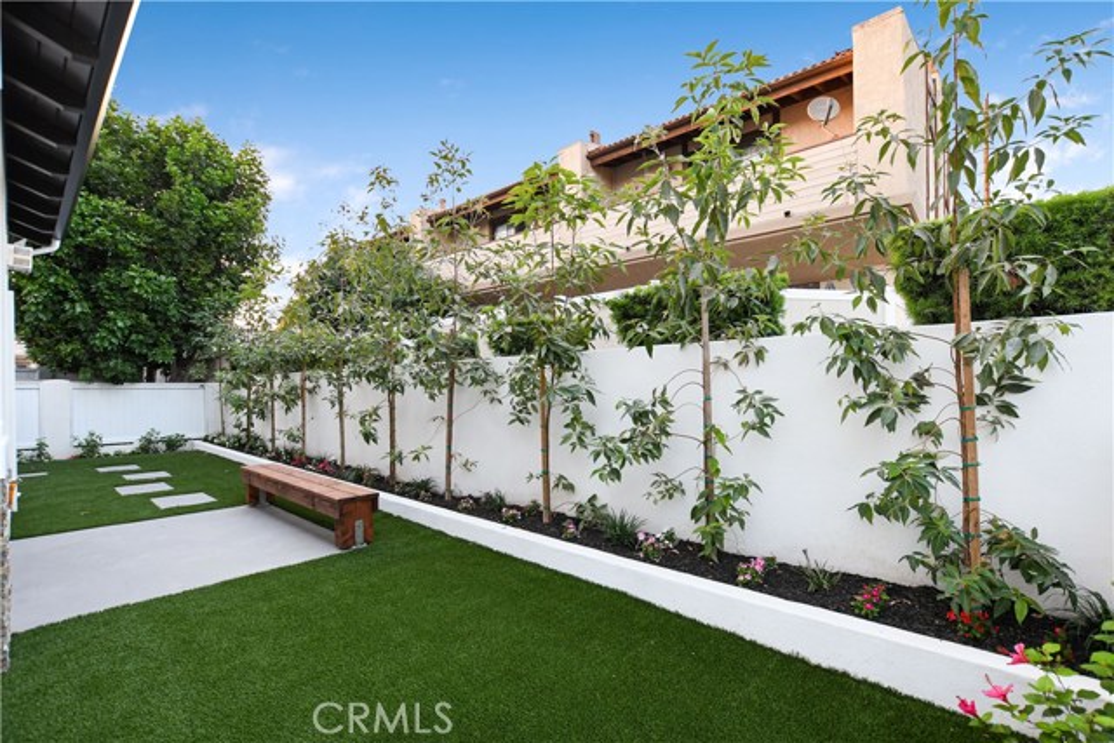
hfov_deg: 100.4
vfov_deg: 77.4
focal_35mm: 15
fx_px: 464
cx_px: 557
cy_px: 372
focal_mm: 10
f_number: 4.5
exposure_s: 1/80
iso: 400
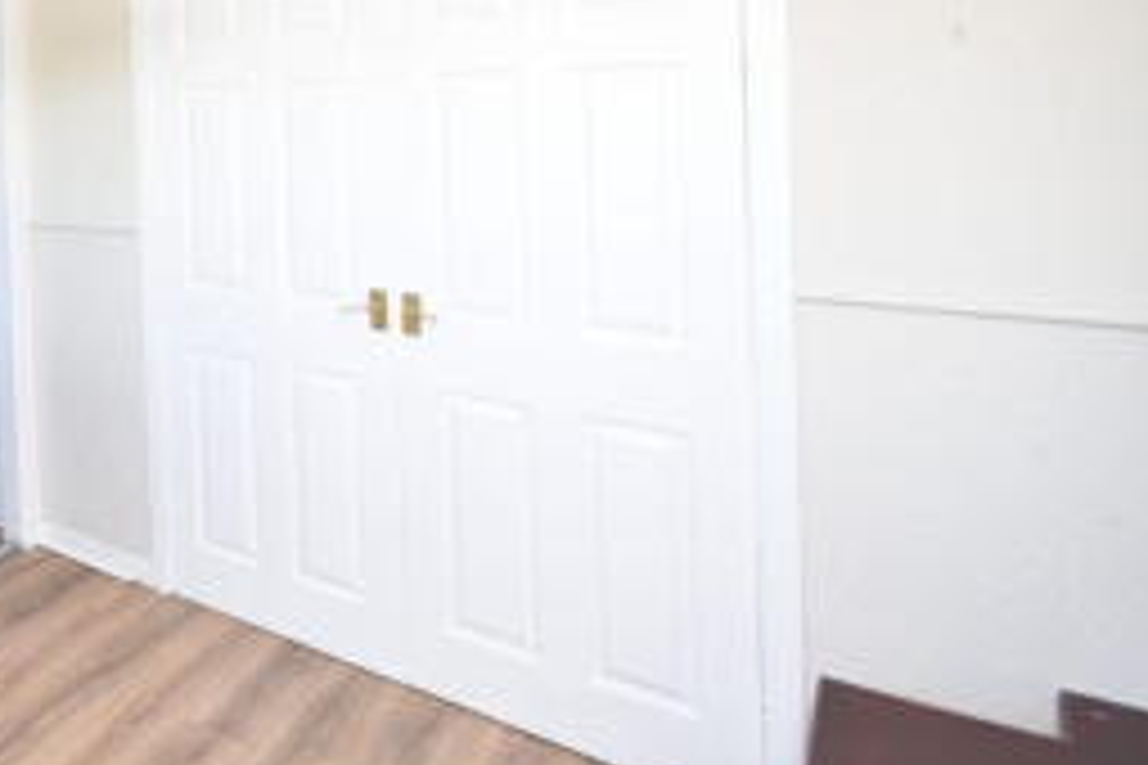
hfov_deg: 56.1
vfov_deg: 43.1
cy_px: 101
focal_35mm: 28
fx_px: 893
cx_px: 104
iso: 400
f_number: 5
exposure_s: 1/125
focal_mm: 10
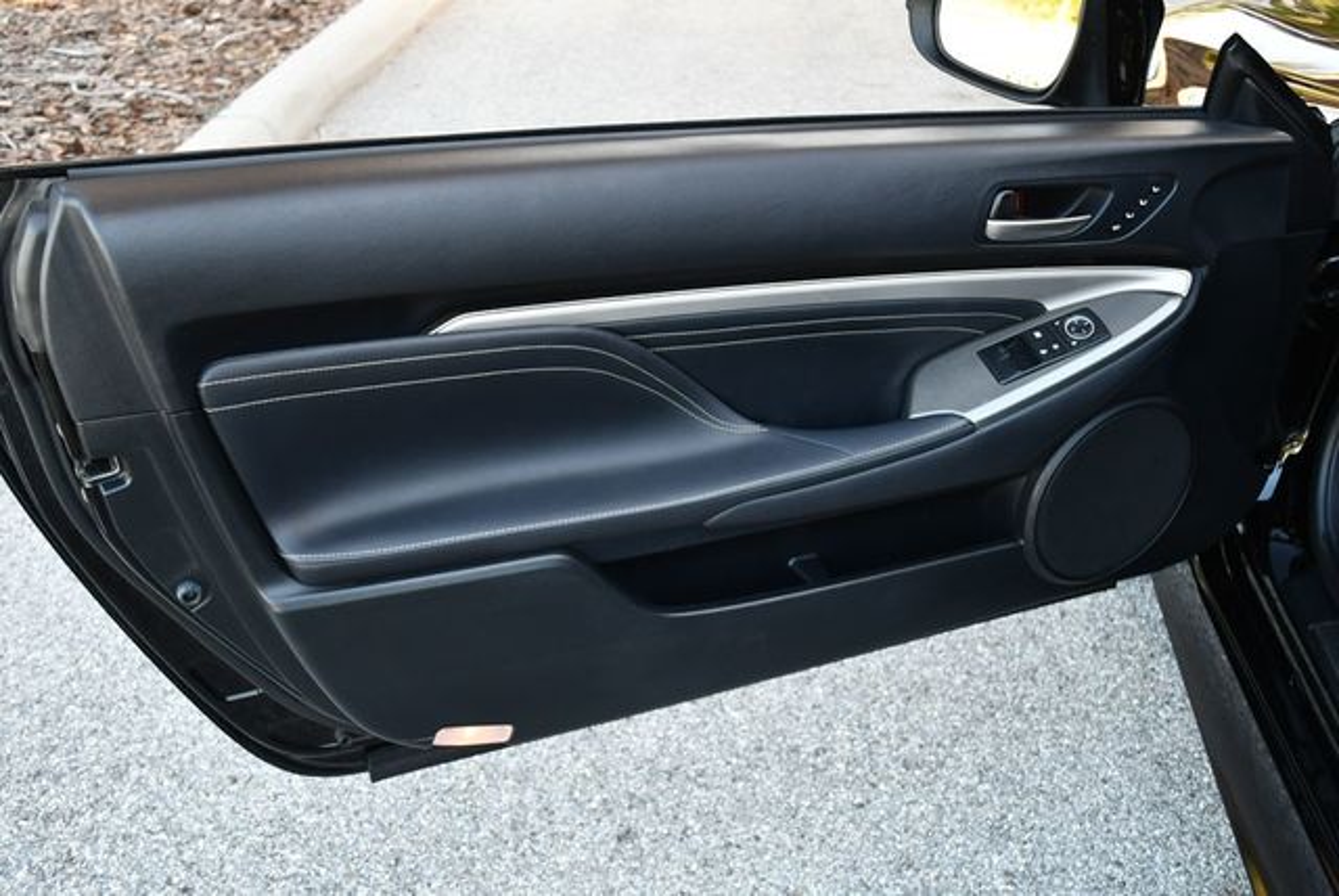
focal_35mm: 36
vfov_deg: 36.9
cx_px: 670
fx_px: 1340
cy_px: 448
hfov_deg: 53.1
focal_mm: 18
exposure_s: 1/250
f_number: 3.5
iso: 560
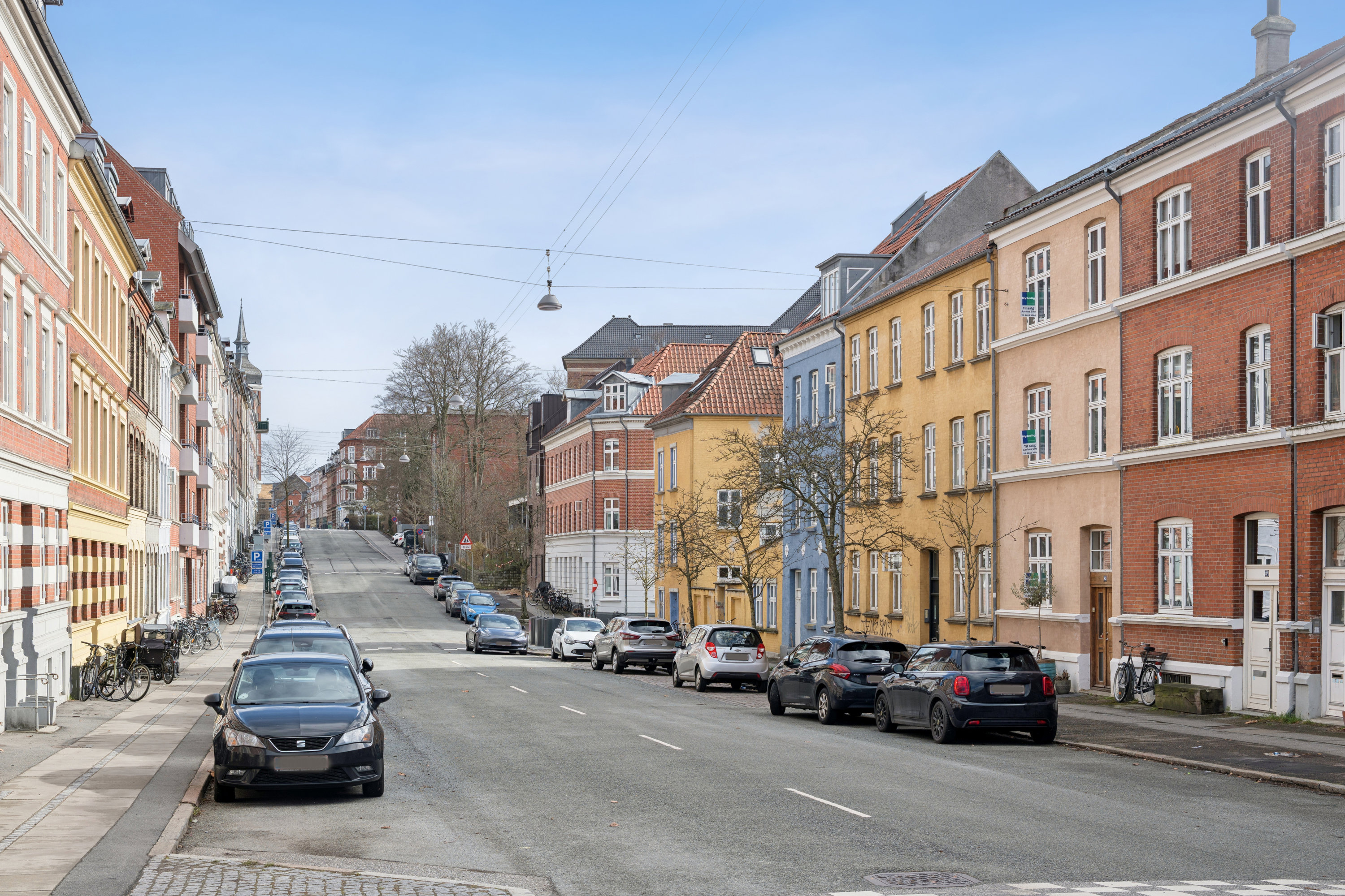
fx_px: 1681
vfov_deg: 29.9
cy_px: 448
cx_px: 672
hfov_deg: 43.6
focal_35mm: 45
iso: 80
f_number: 8
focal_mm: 45
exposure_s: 1/160
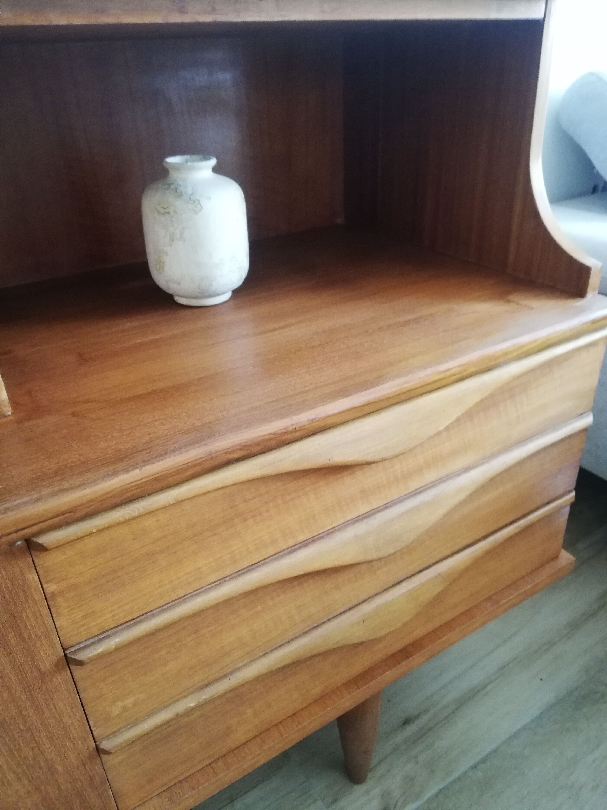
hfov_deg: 53.1
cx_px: 304
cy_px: 405
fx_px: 608
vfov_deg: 67.3
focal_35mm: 26
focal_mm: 3.81
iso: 640
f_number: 2.2
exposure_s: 1/17.1
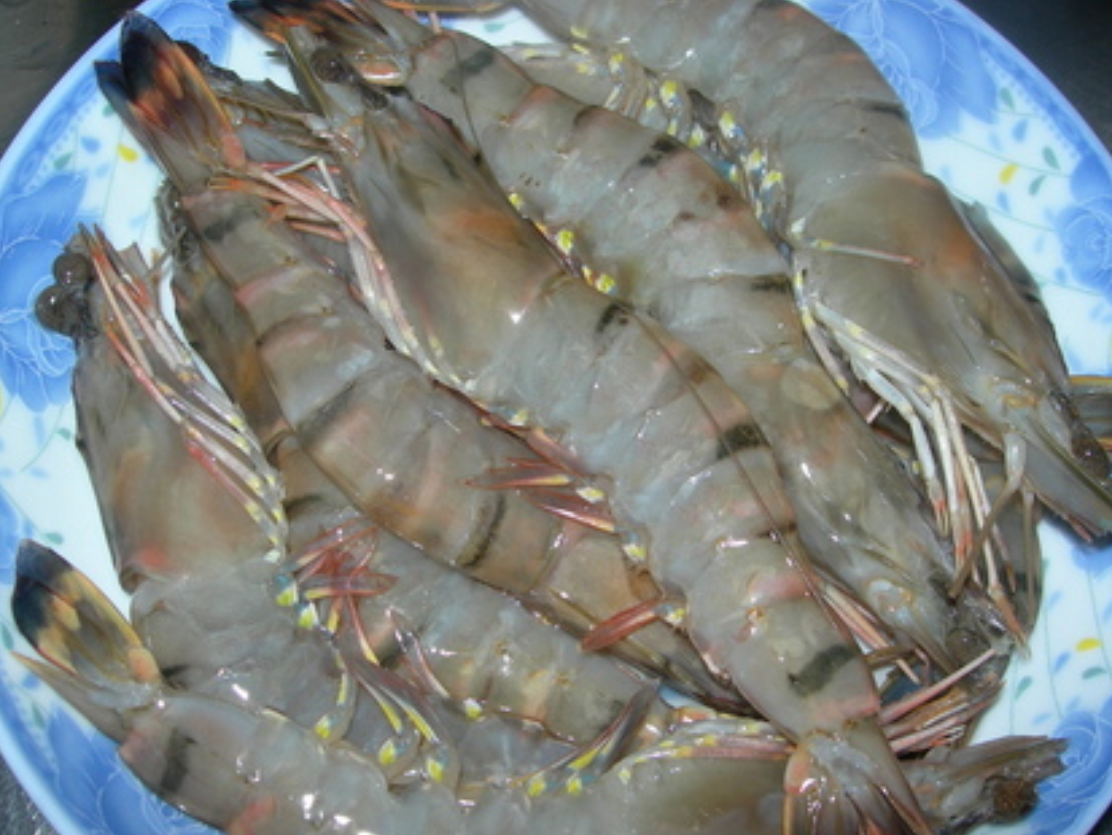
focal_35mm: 46
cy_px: 440
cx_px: 582
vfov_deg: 31.5
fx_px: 1478
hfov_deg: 41.2
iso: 50
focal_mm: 7.8
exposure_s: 1/60.1
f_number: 4.8
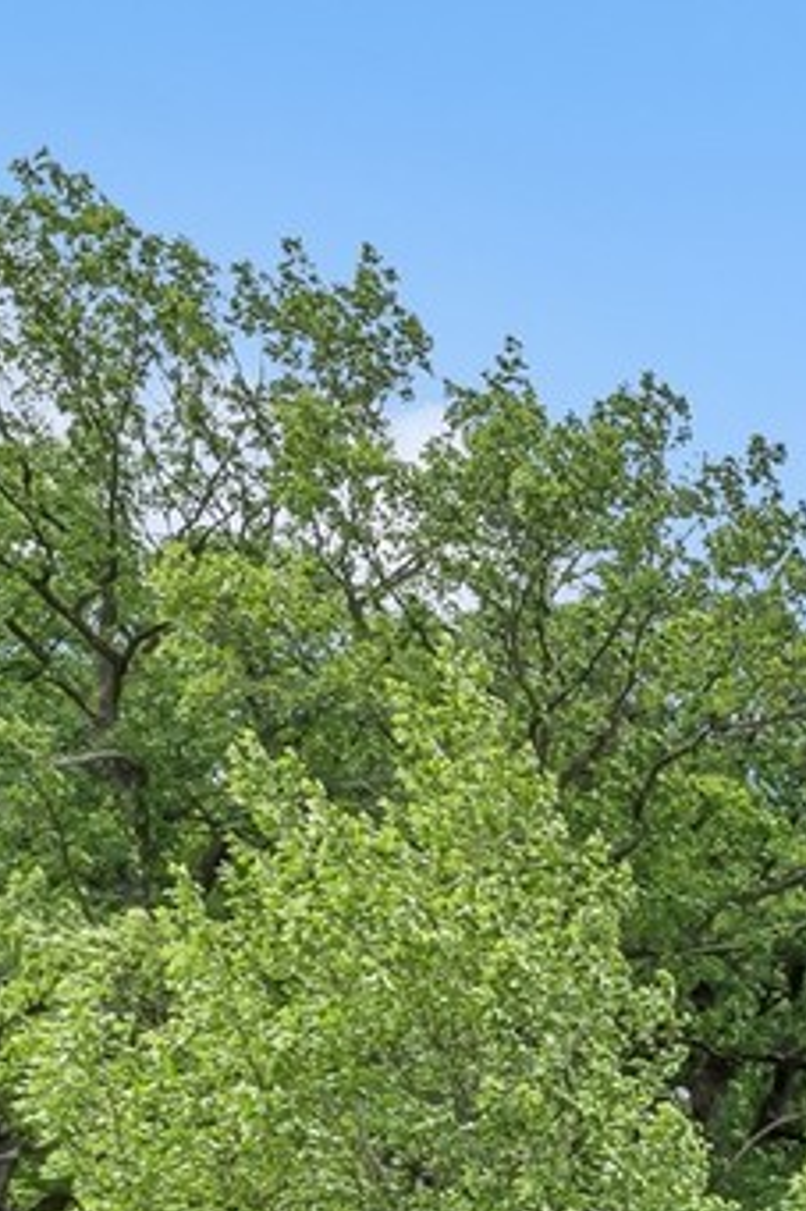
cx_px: 1781
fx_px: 1916
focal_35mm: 57
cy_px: 1421
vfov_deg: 30.3
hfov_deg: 15.9
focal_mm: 12
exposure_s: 1/250
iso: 200
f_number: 9
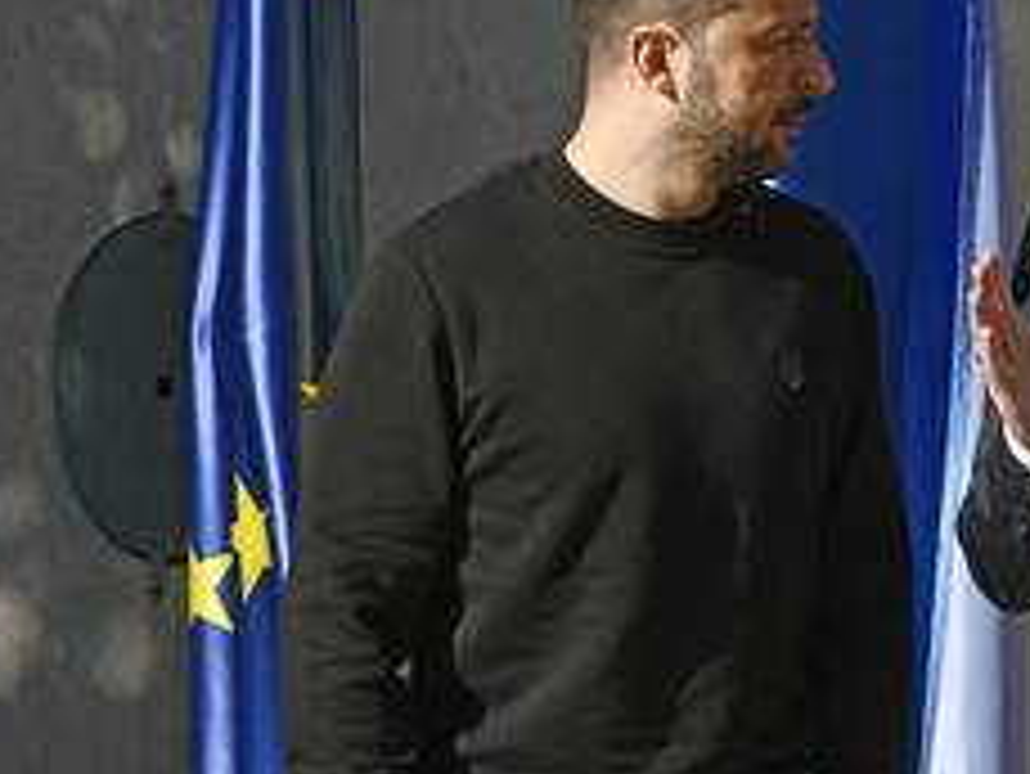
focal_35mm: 255
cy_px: 410
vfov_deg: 5.8
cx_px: 956
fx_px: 7592
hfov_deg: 7.7
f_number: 22
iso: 1600
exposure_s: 1/800
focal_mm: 135
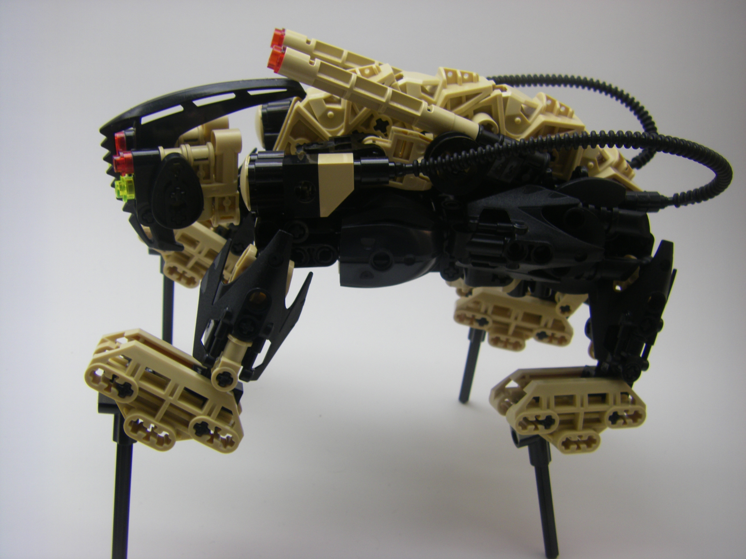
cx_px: 373
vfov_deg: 37.7
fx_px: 819
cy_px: 280
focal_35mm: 38
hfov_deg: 49.0
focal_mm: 6.3
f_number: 3.5
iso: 64
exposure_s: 1/60
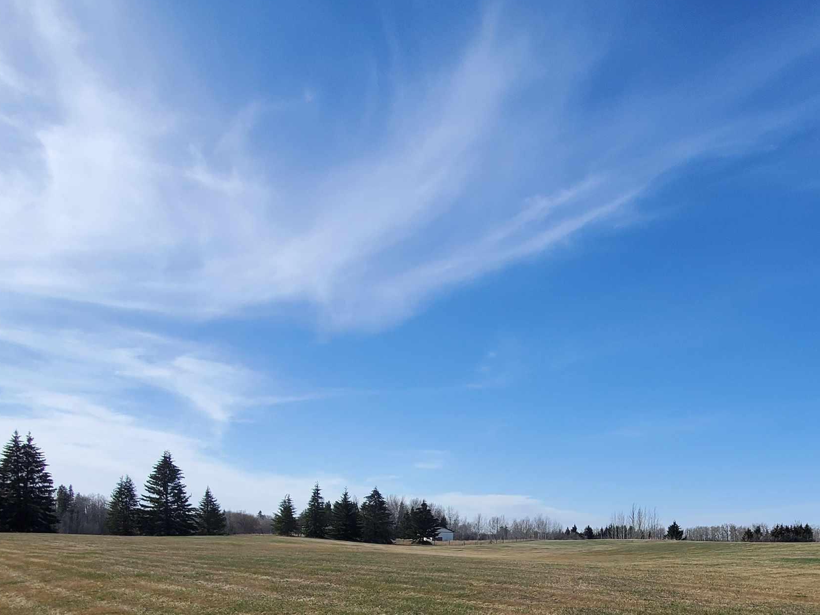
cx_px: 537
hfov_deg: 69.8
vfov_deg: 50.1
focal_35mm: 24
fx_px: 569
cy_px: 560
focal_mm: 1.8
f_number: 2.2
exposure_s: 1/1139
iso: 50
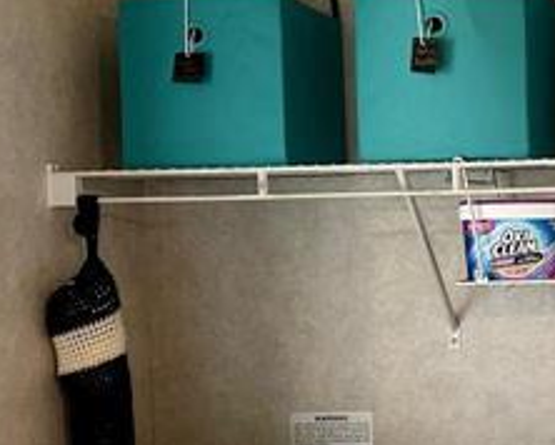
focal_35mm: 76
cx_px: 635
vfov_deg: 20.2
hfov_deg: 23.3
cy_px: 252
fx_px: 1249
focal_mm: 6.86
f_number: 1.78
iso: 250
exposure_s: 1/60
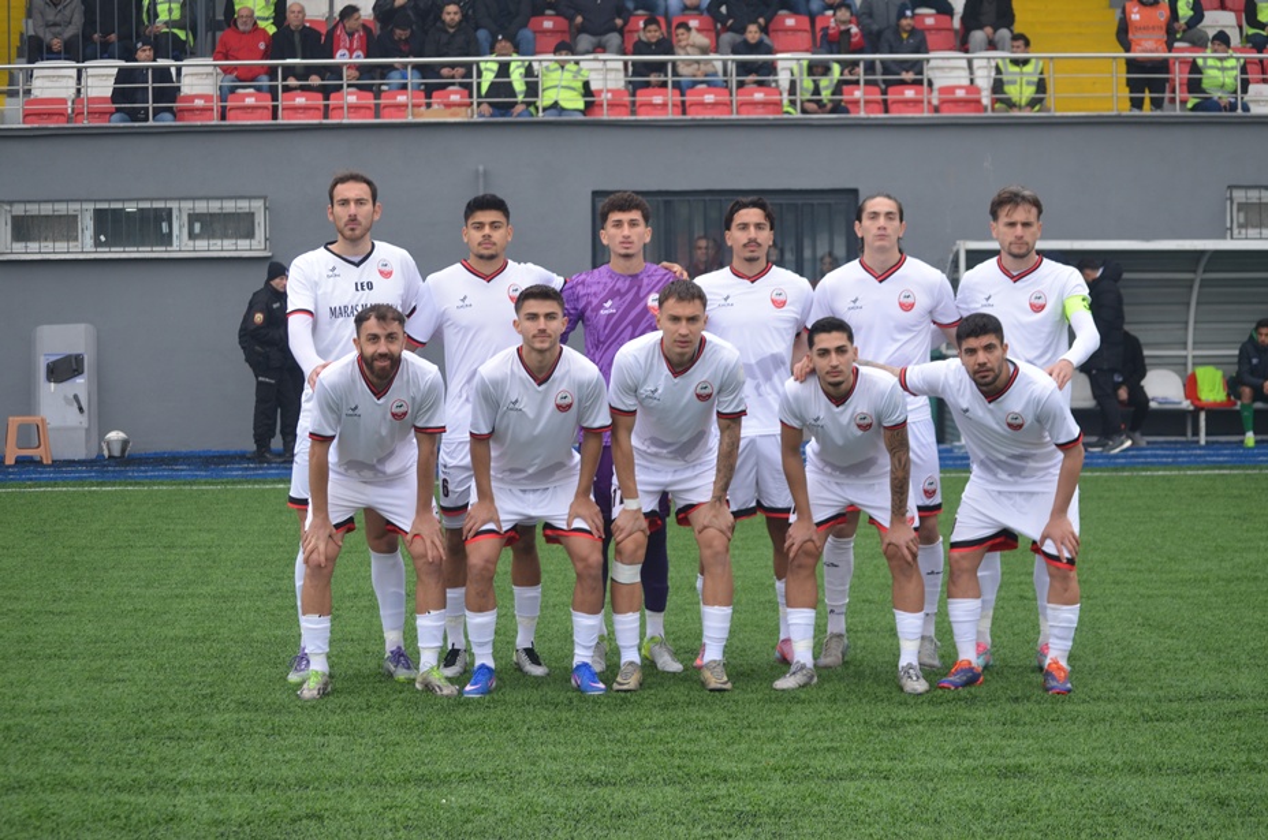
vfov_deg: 16.5
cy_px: 420
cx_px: 634
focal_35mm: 82
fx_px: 2900
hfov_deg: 24.7
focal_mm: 55
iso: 200
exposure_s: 1/125
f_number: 5.6
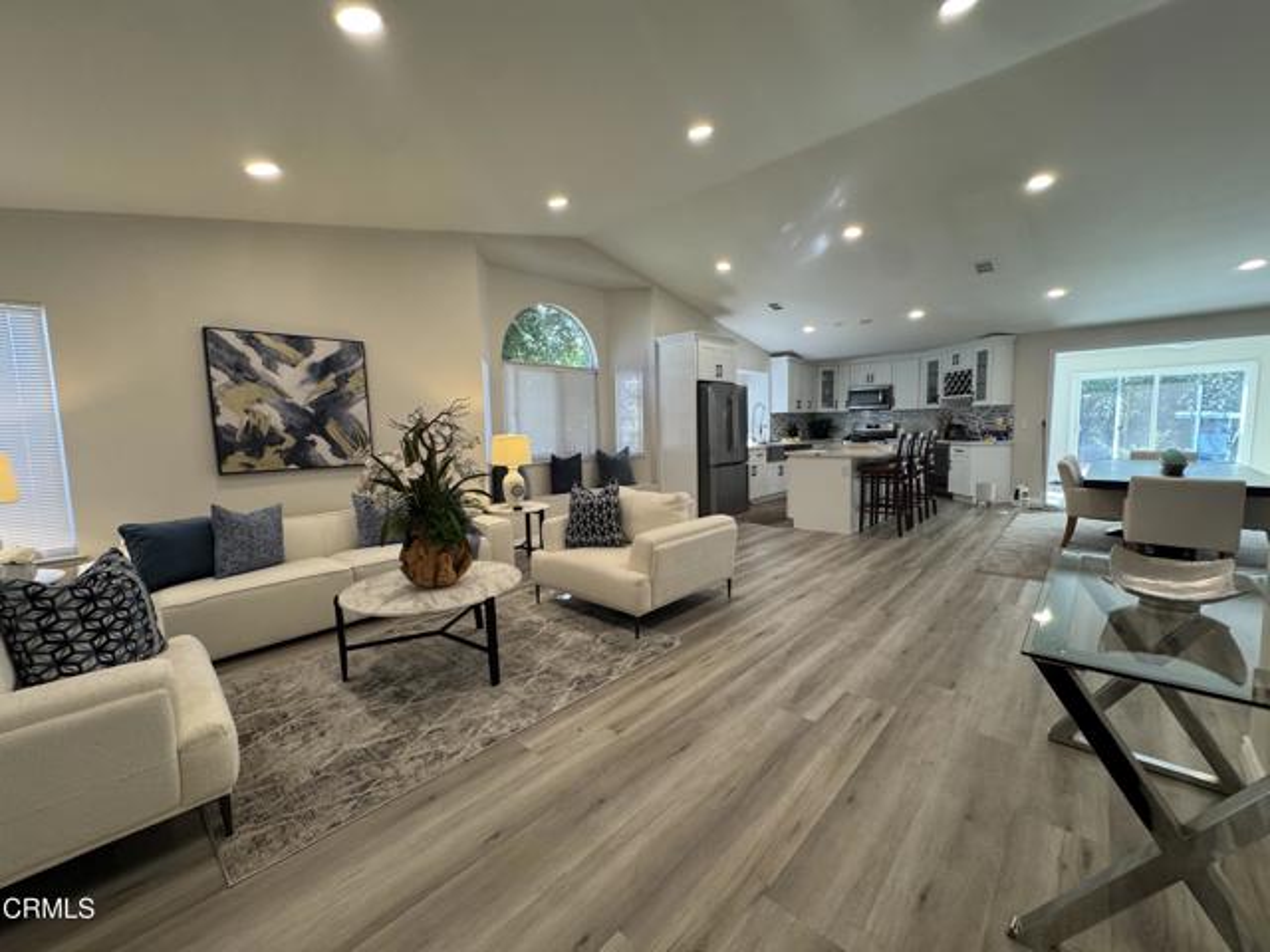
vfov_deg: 85.7
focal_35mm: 14
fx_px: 514
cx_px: 635
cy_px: 476
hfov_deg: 102.1
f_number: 2.2
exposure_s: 1/120
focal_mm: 2.22
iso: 250
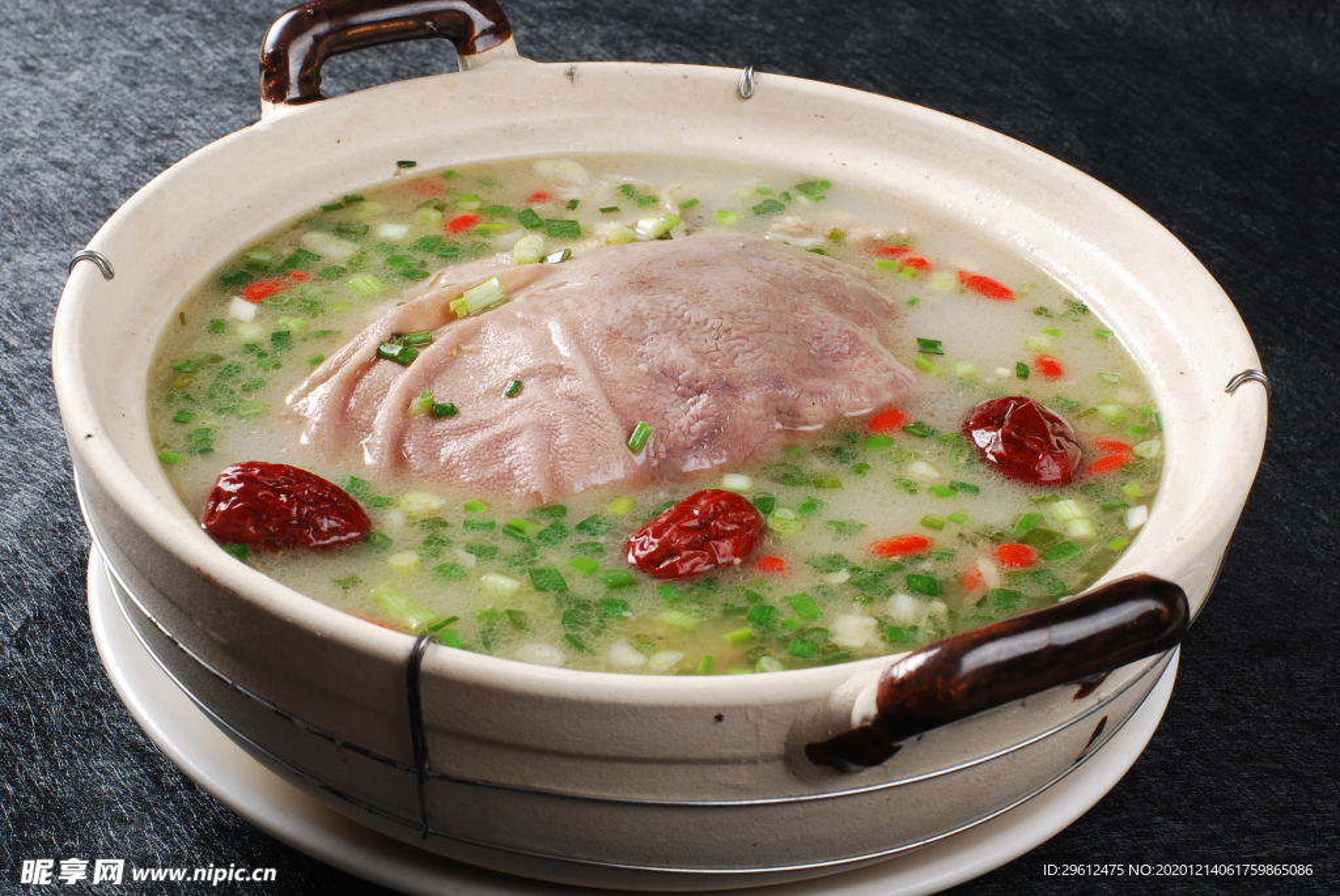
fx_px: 2794
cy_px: 448
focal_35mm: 75
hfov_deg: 27.0
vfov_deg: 18.2
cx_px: 670
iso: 100
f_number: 14
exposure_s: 1/125
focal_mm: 50
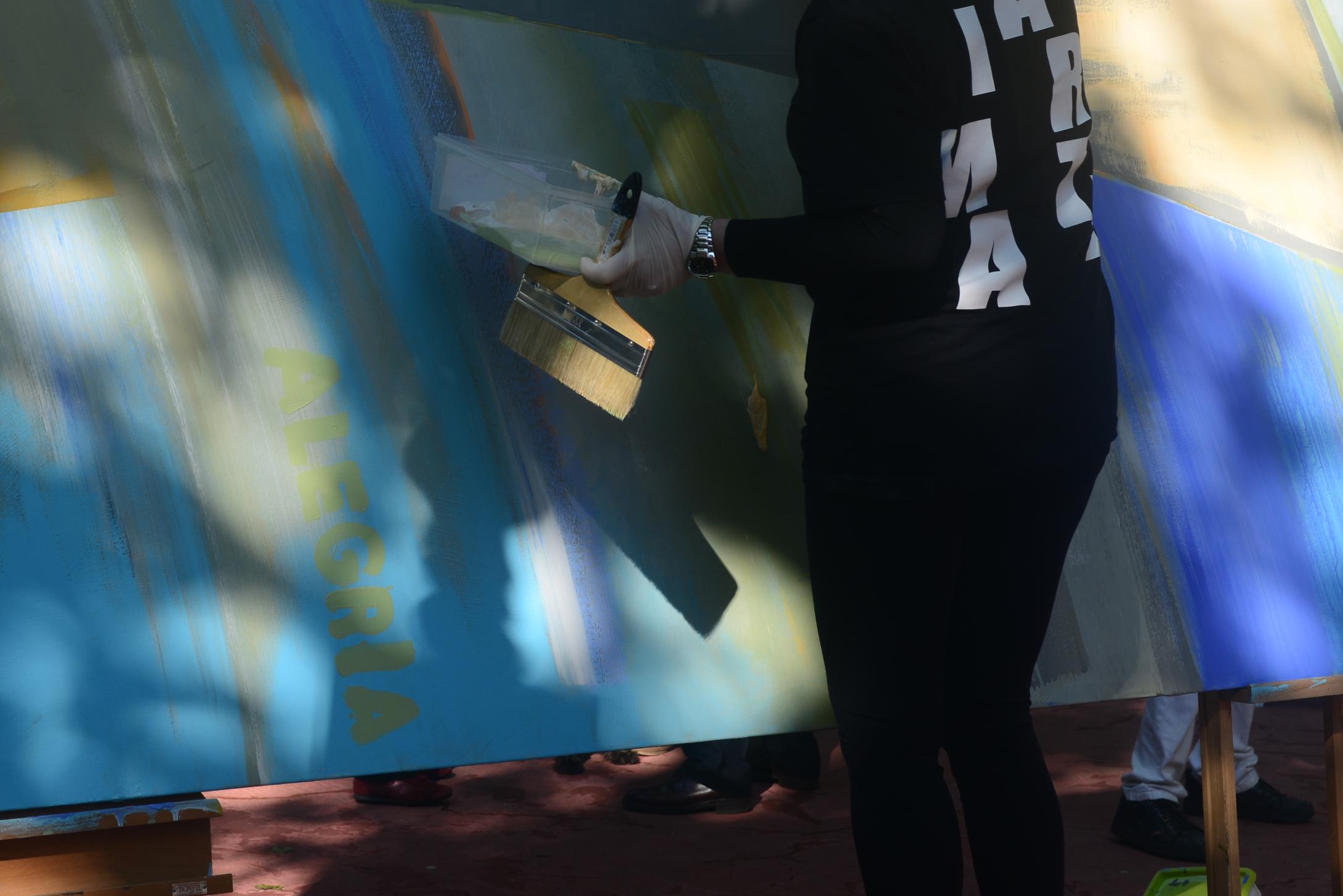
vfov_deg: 16.7
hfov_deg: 24.9
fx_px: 3022
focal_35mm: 81
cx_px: 434
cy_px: 128
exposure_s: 1/200
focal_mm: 40
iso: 100
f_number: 7.1
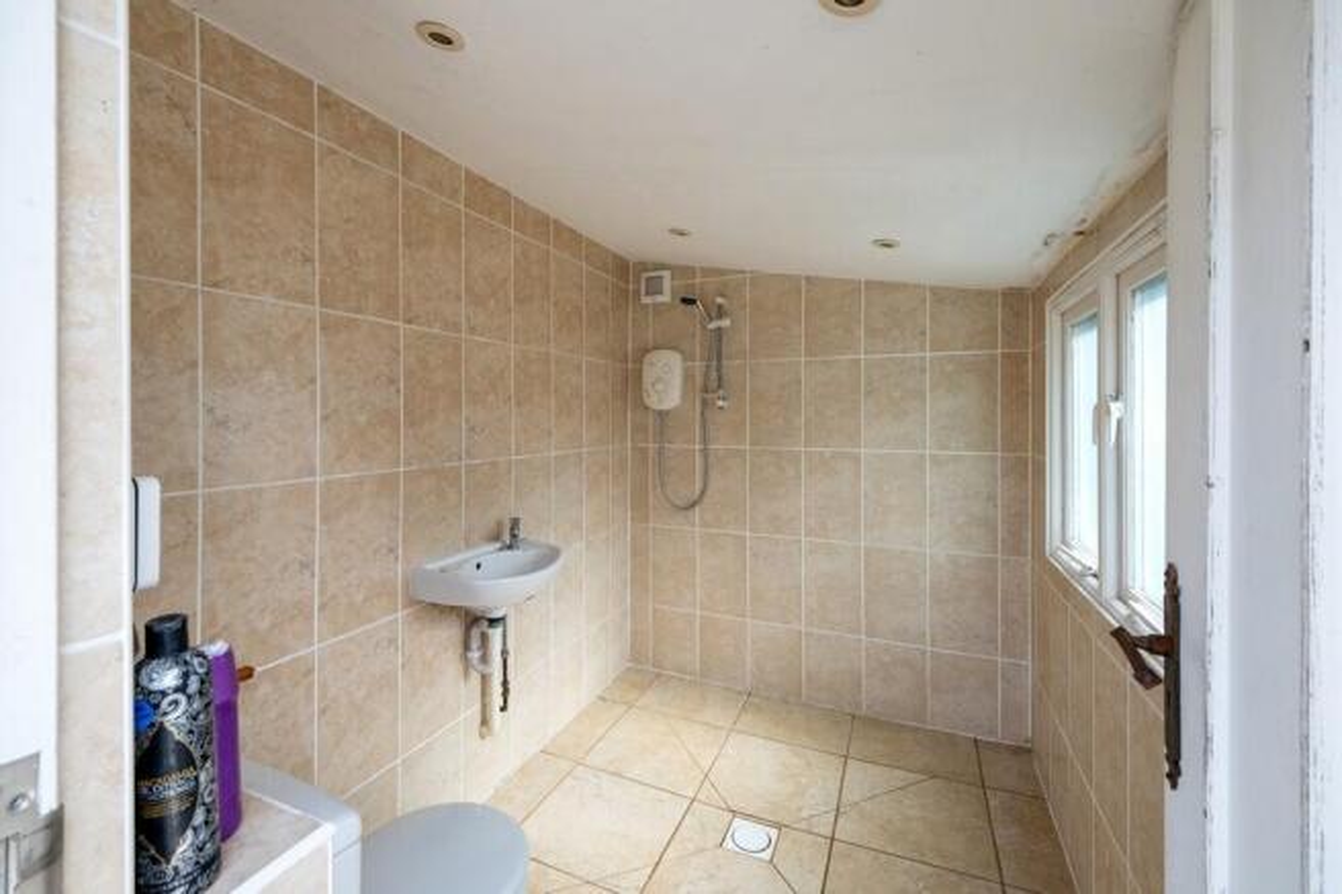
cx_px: 671
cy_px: 447
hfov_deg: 100.4
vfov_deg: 77.3
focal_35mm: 15
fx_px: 559
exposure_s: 1/50
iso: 160
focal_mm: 9.7
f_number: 7.1
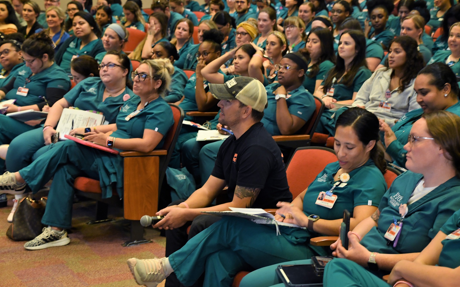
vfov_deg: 15.5
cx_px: 236
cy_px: 144
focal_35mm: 84
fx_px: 1053
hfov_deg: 24.6
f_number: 4.8
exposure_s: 1/25
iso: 2500
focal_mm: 52
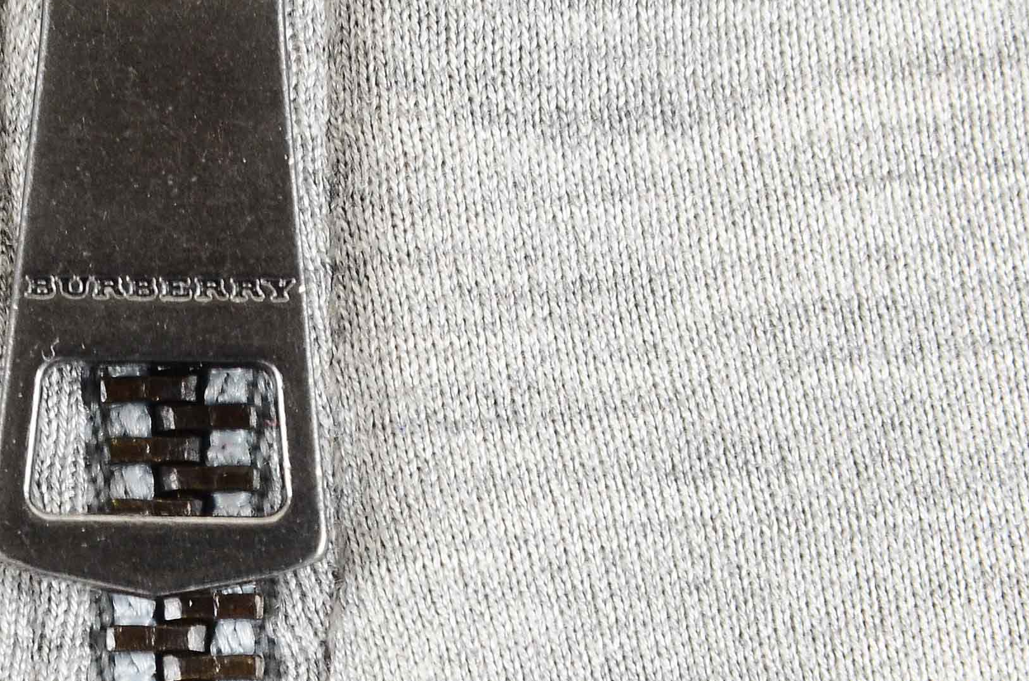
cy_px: 477
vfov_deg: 2.9
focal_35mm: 479
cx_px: 141
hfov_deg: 4.3
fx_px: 13648
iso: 400
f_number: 10
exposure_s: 1/60
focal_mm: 105
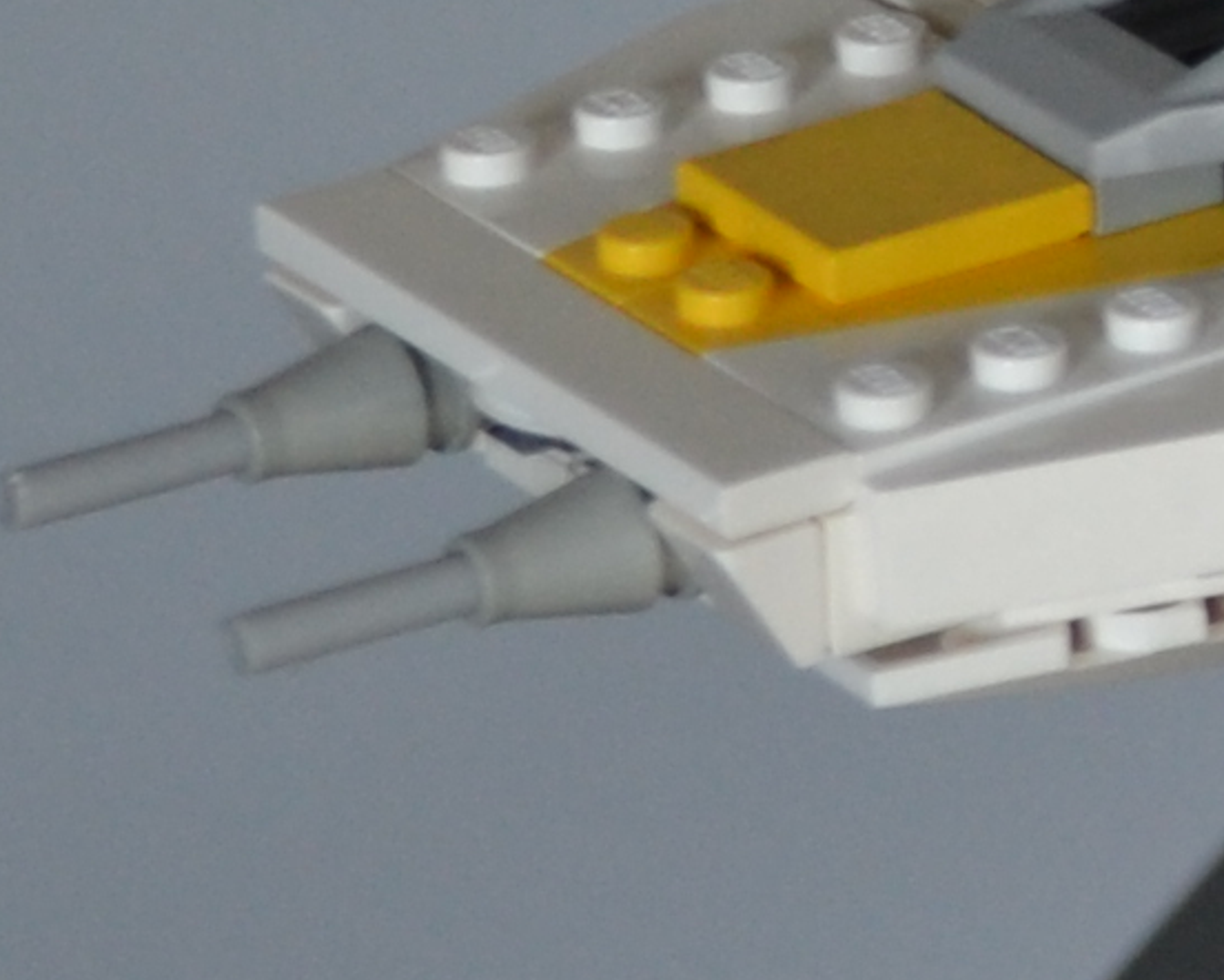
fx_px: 17032
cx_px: 3887
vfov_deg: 3.3
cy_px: -353
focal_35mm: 470
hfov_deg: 4.0
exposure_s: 1/25
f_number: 5.3
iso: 400
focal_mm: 40
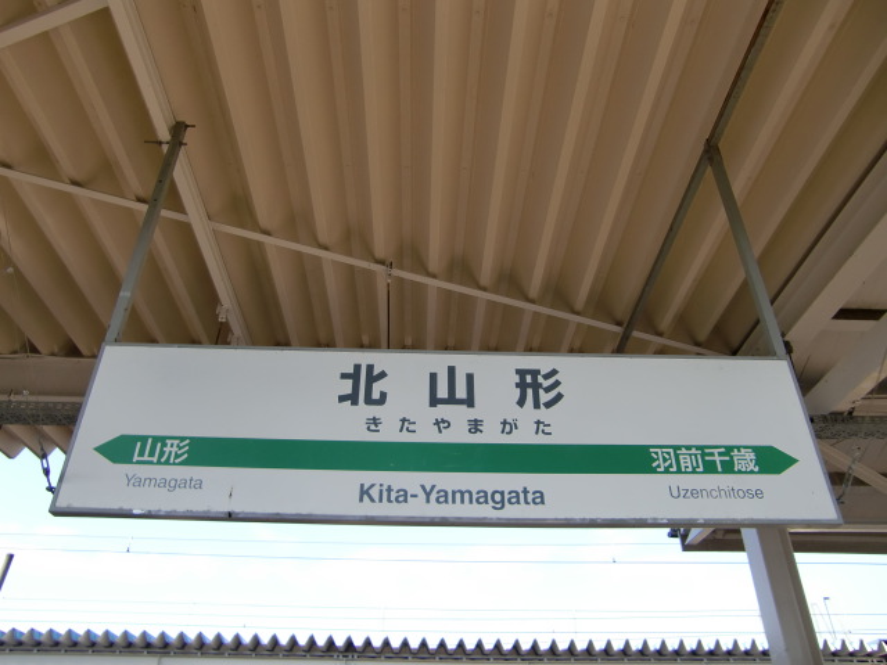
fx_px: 717
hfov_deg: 63.4
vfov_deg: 49.7
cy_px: 332
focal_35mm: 28
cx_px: 444
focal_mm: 4.9
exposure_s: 1/400
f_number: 2.6
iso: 64
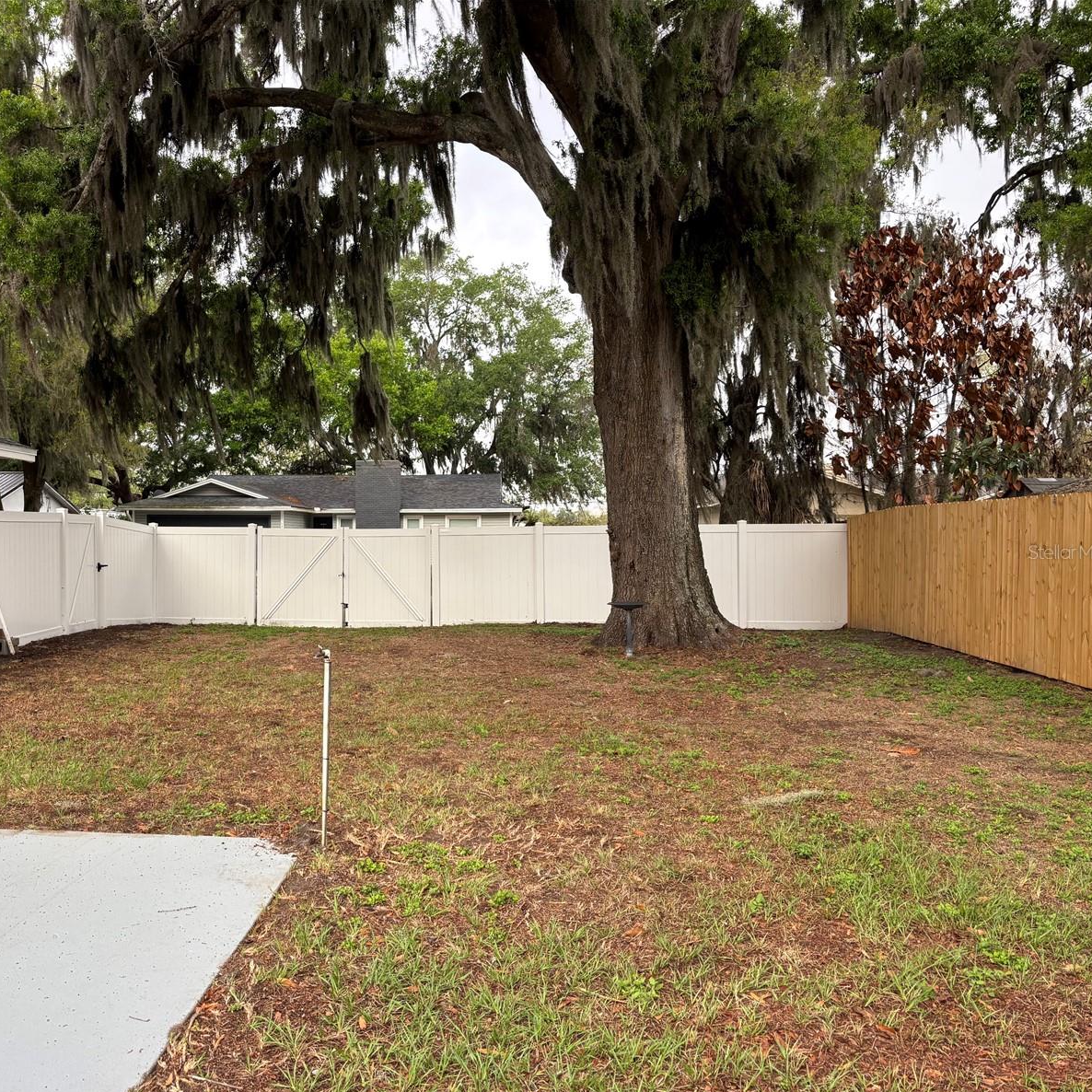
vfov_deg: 52.5
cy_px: 552
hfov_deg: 51.7
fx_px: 1106
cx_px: 378
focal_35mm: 31
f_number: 1.6
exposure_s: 1/458
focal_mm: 5.96
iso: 50
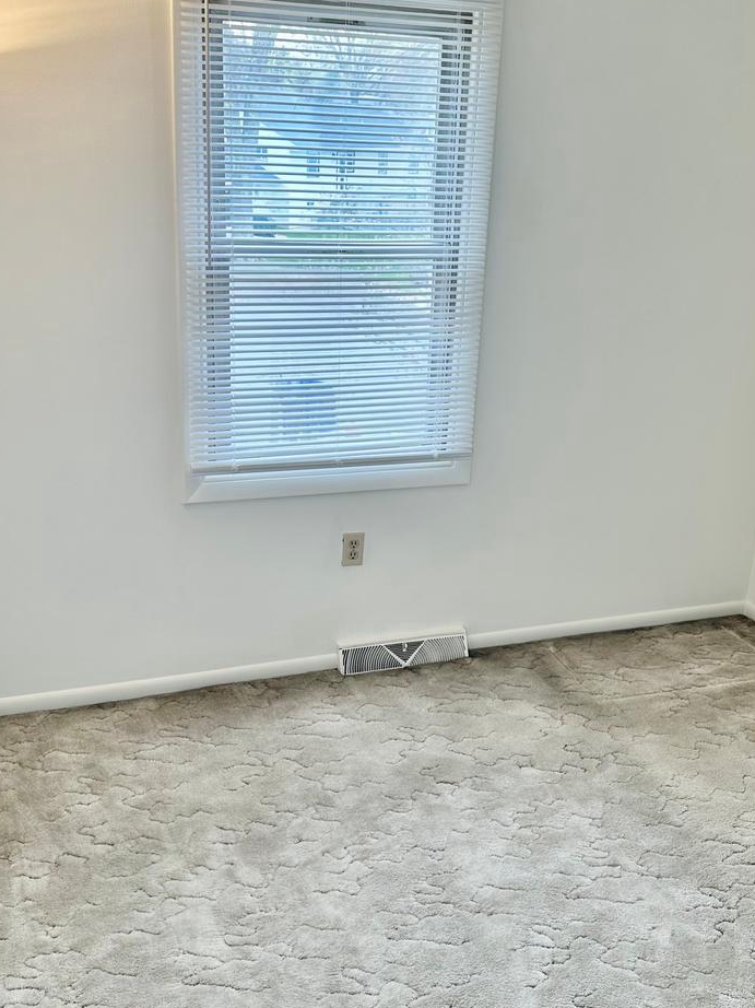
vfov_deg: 46.8
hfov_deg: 35.8
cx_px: 461
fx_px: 1164
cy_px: 497
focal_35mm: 40
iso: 64
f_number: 1.78
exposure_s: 1/149
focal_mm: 6.86
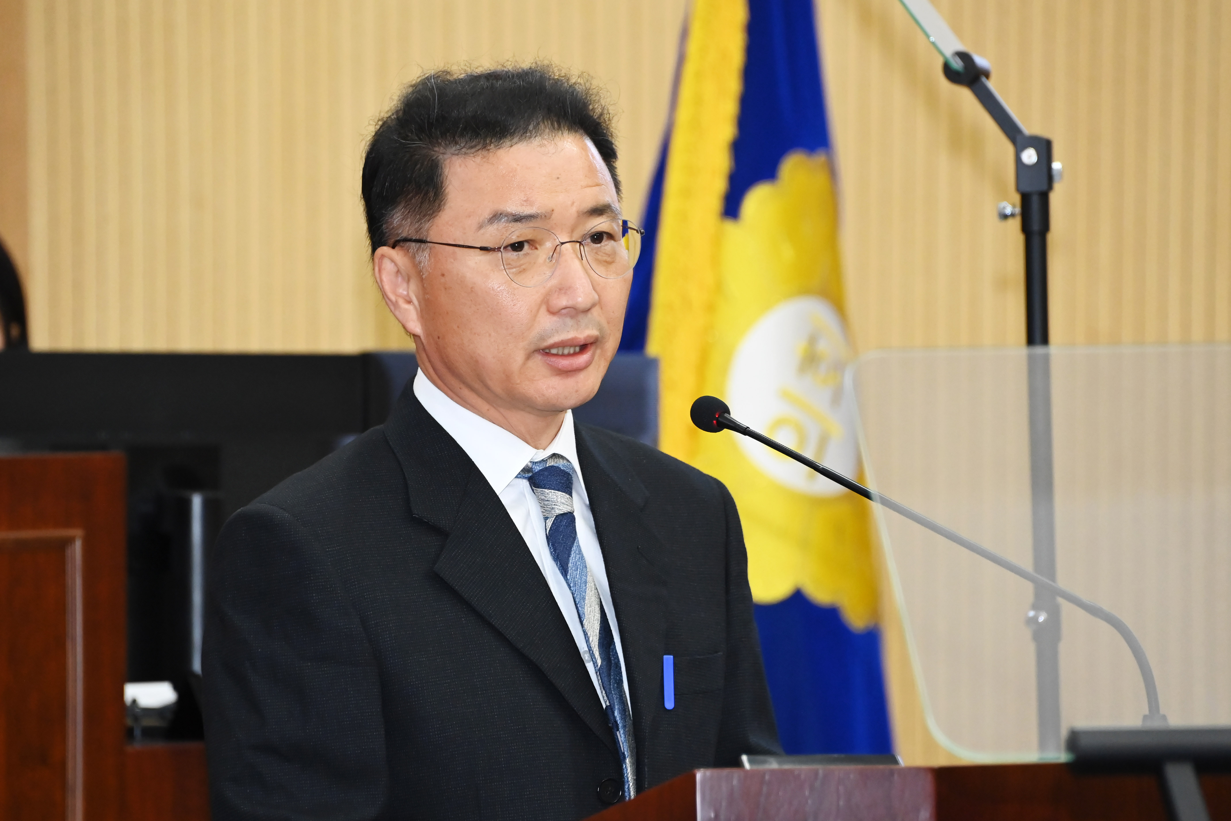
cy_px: 410
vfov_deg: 5.5
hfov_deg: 8.2
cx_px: 616
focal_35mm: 250
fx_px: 8548
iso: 5000
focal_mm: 250
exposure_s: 1/250
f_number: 6.3
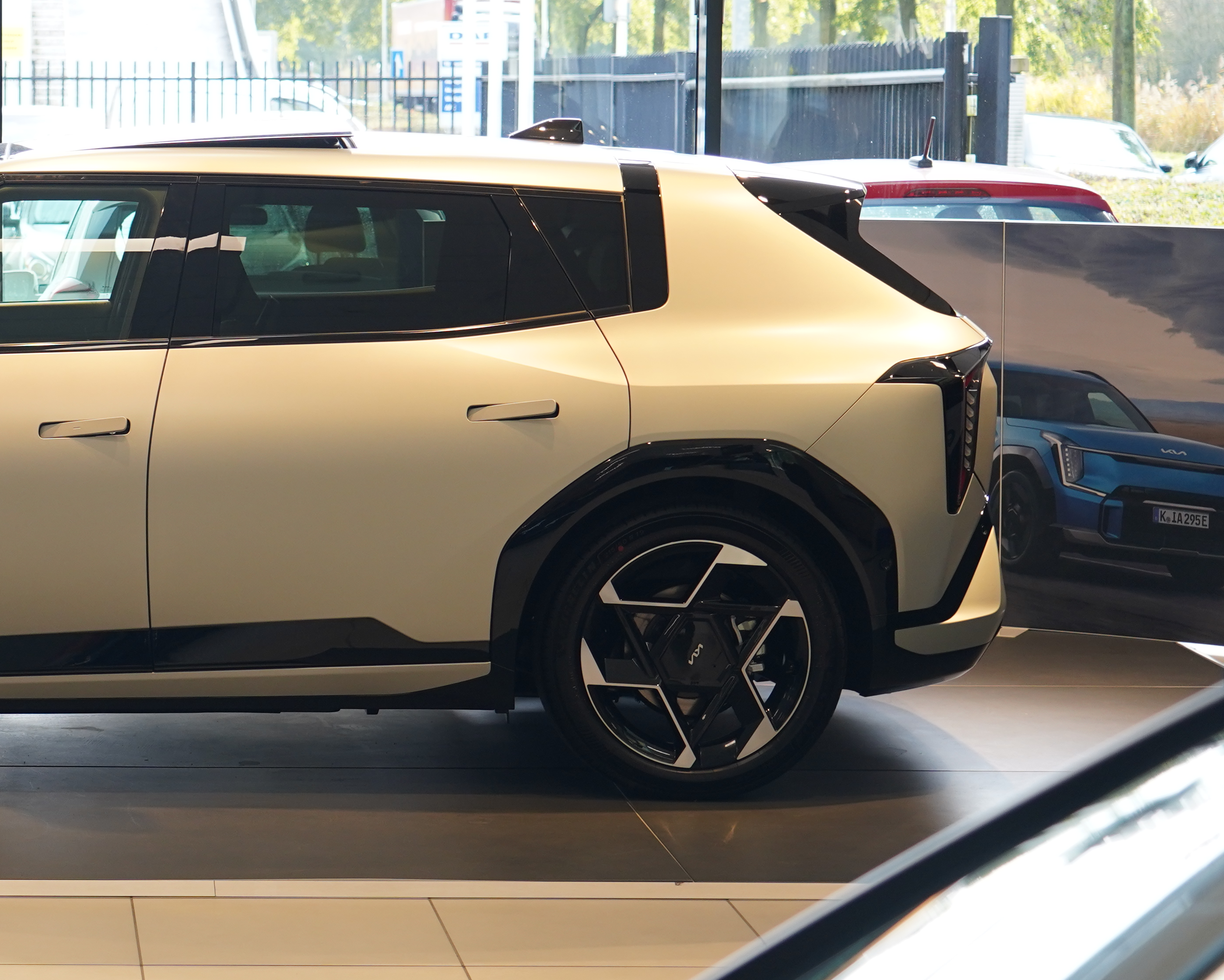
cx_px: -6
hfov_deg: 18.2
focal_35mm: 103
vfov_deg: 14.9
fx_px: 3732
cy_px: 391
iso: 800
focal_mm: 51
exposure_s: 1/60
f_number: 4
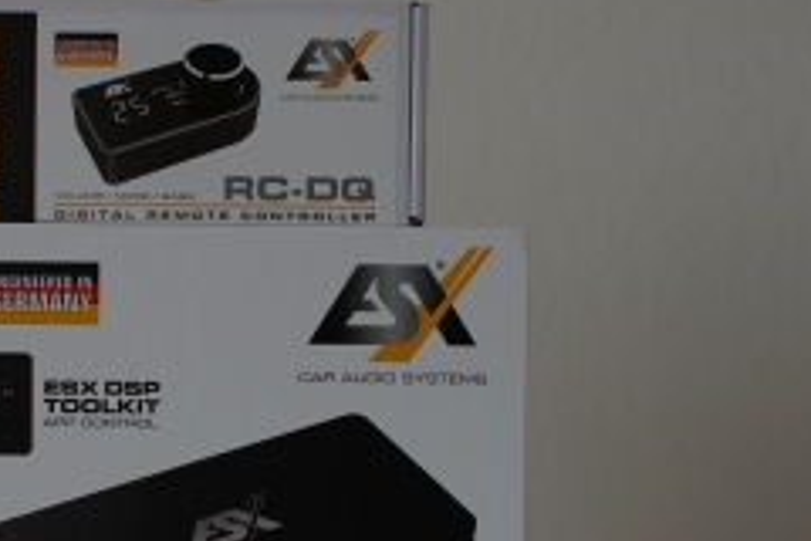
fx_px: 1644
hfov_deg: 27.5
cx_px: 240
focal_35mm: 73
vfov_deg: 18.5
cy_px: 407
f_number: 3.2
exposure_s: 1/125
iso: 160
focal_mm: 35
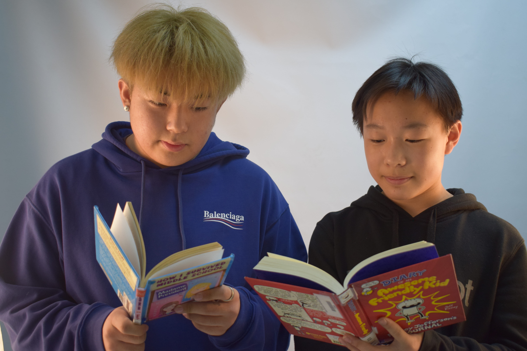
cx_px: 264
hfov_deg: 45.0
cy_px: 176
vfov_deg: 30.8
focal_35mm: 44
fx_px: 637
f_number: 4.2
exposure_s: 1/60
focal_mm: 29
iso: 1000
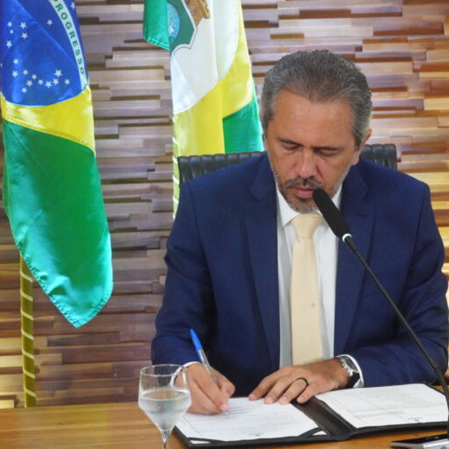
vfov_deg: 15.6
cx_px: 337
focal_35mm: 112
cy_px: 224
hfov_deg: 15.5
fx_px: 1644
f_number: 13
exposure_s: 1/160
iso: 20000
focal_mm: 87
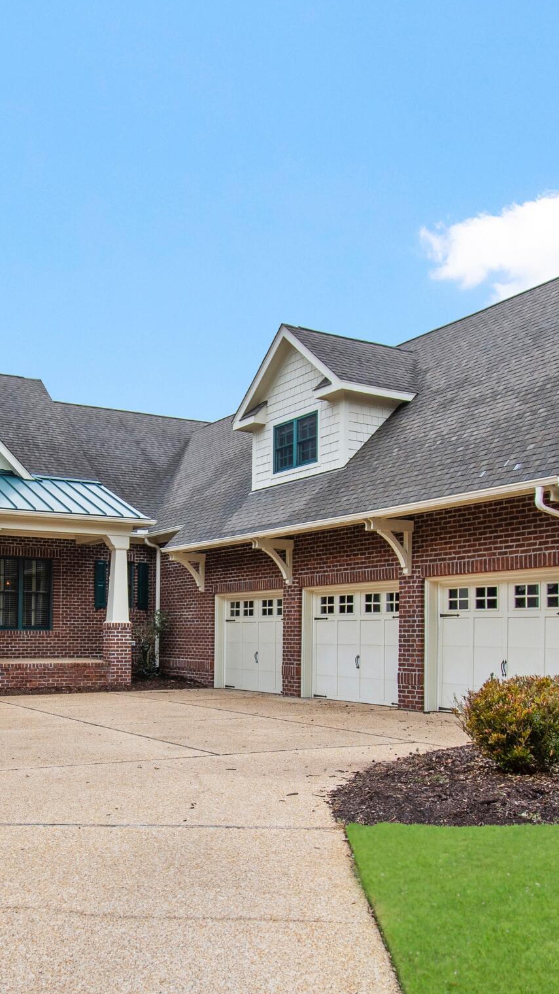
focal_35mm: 31
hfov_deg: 37.4
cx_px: 186
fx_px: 817
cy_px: 627
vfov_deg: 61.7
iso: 100
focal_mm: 10
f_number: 7.1
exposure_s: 1/200
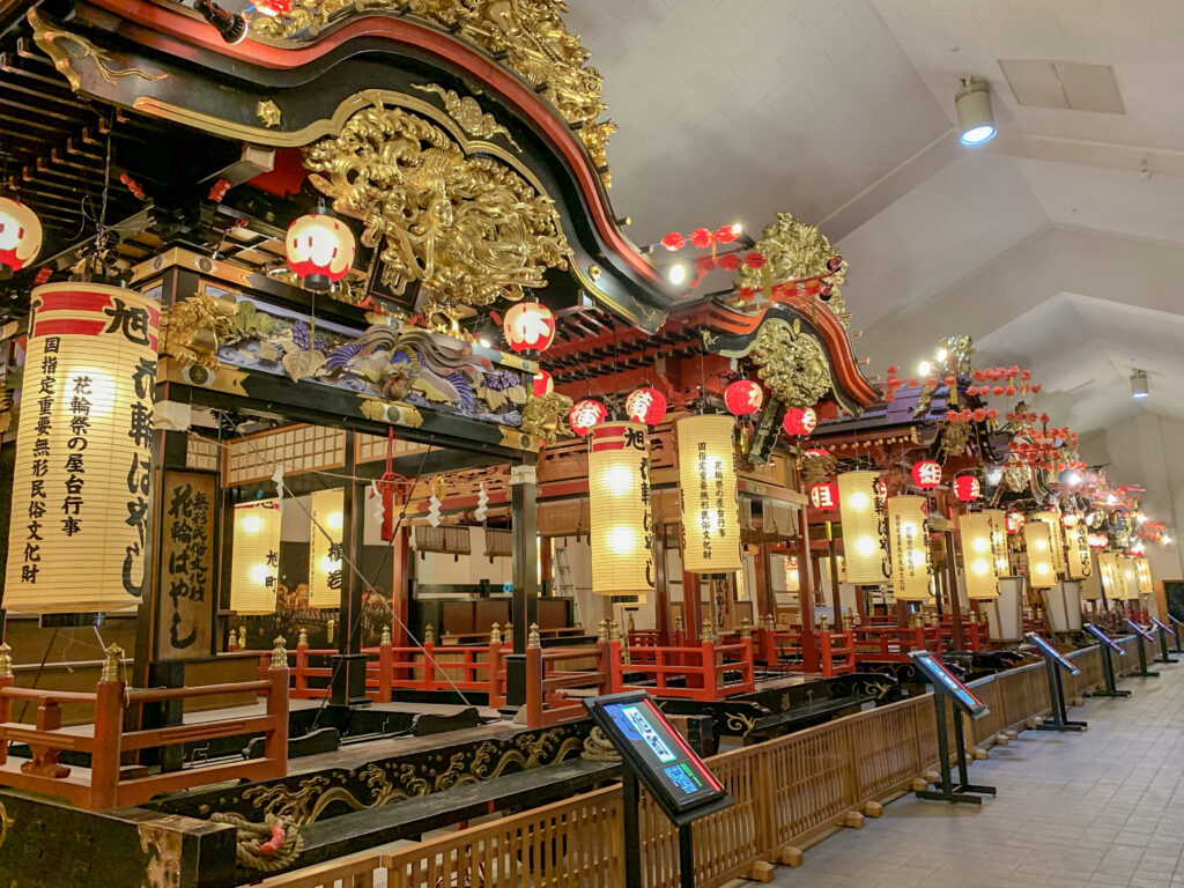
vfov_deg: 53.1
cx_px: 592
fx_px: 889
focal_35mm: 26
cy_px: 444
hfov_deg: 67.3
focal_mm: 4.25
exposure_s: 1/50
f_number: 1.8
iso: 250
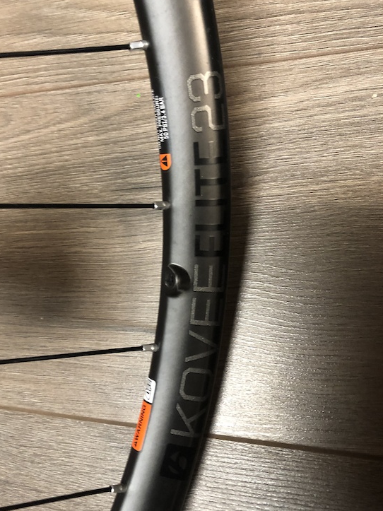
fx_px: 457
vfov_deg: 58.4
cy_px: 257
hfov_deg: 45.4
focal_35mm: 31
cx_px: 175
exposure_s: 1/12
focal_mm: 3.99
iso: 100
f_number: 1.8
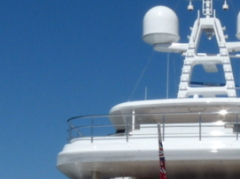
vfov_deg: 12.1
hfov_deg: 16.1
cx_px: 222
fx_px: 839
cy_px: 179
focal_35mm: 121
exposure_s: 1/500
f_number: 8
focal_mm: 5.1
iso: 100
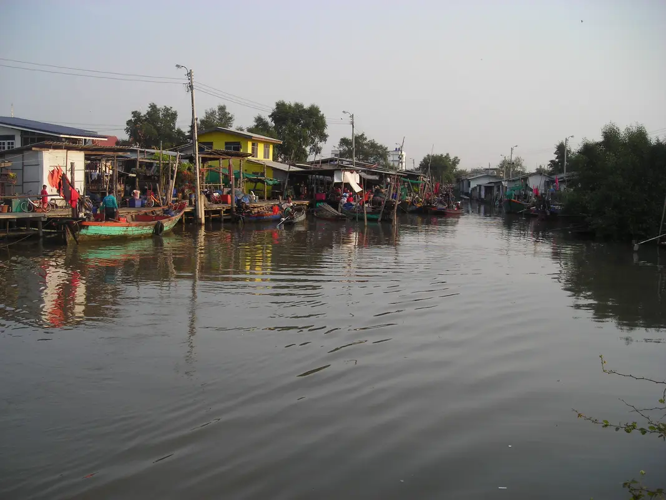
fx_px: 731
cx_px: 333
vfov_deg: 37.7
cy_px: 250
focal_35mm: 38
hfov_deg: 49.0
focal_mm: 6.3
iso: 50
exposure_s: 1/291
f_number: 3.2
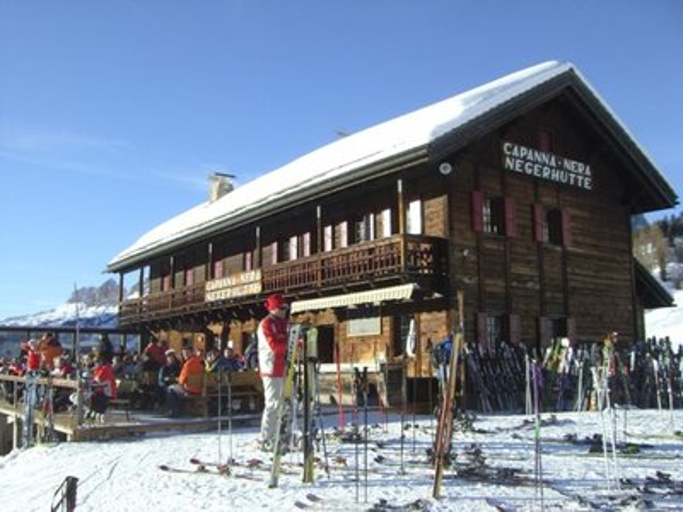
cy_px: 256
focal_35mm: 38
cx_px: 342
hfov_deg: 49.0
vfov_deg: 37.7
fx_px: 750
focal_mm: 6.2
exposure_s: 1/400
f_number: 4.3
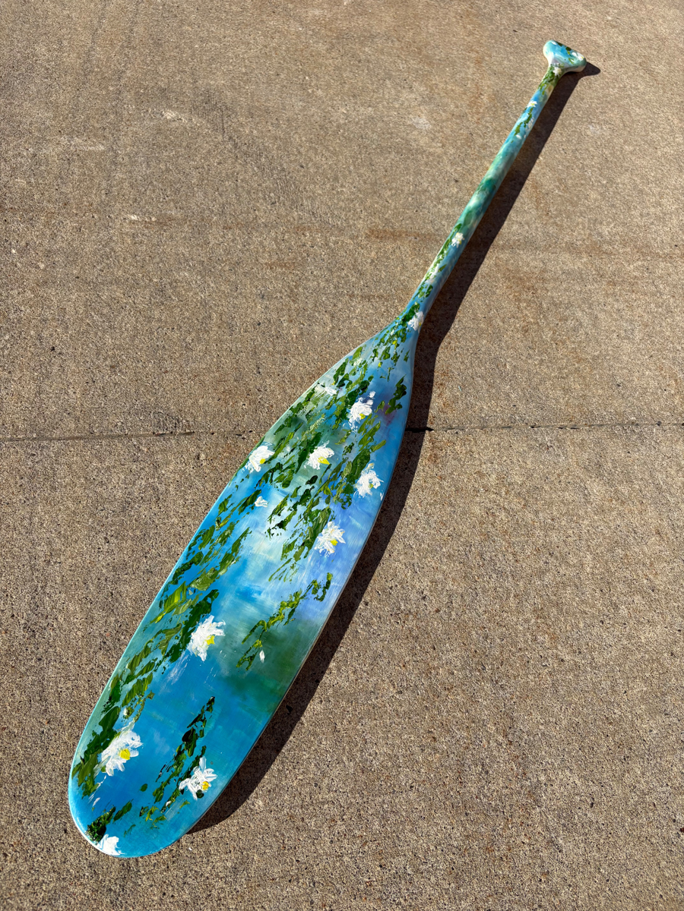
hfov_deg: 53.1
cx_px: 342
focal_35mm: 26
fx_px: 685
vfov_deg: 67.3
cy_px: 456
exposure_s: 1/4950
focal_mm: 5.96
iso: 50
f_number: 1.6
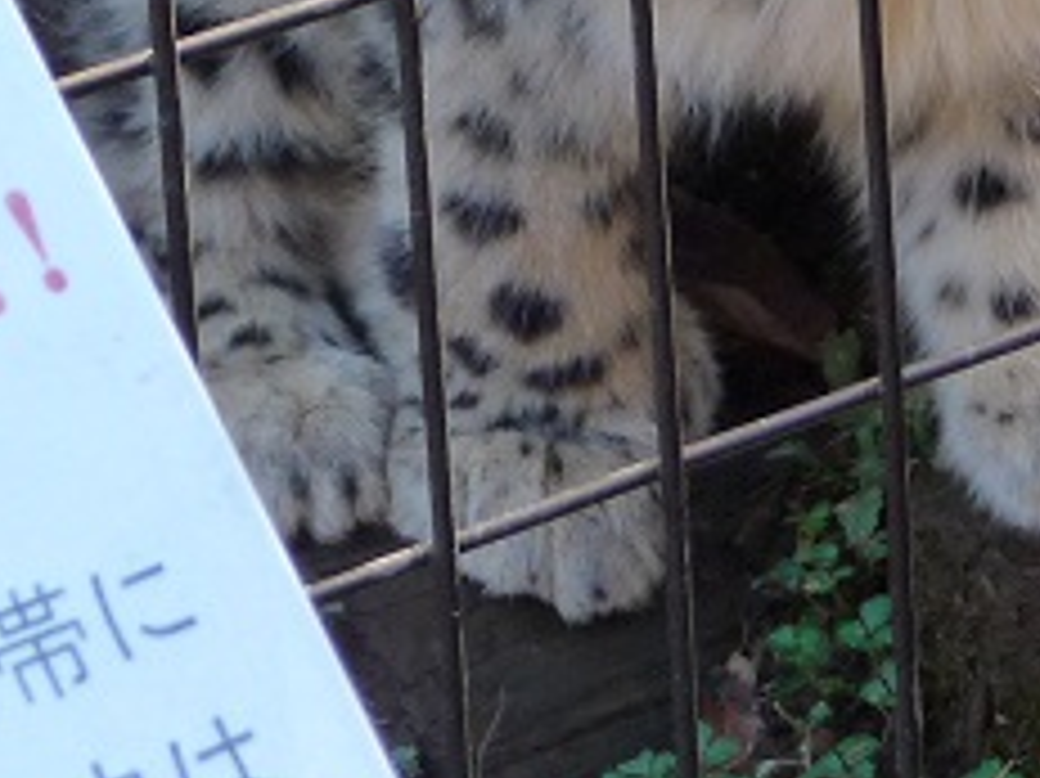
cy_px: -270
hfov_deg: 5.5
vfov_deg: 4.1
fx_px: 10810
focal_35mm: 360
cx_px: 468
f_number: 4.7
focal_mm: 16.3
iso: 160
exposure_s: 1/50
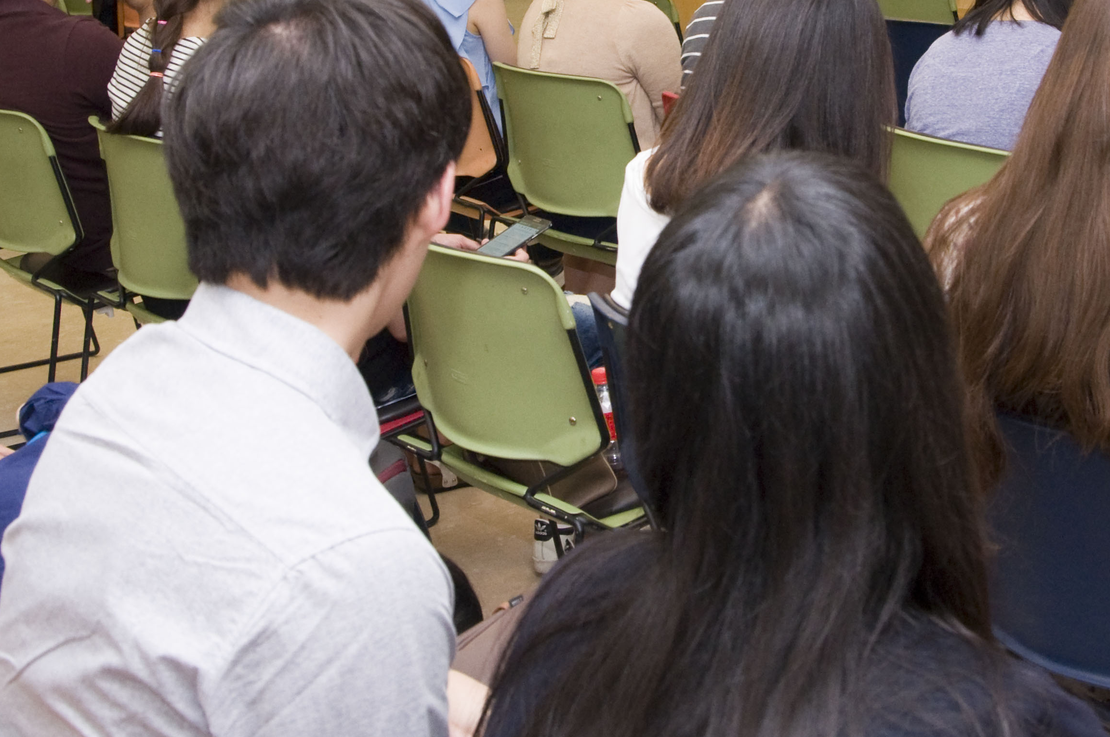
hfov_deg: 29.9
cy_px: 115
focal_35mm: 67
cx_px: 727
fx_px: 2063
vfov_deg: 20.0
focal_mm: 24
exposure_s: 1/60
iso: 400
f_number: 8
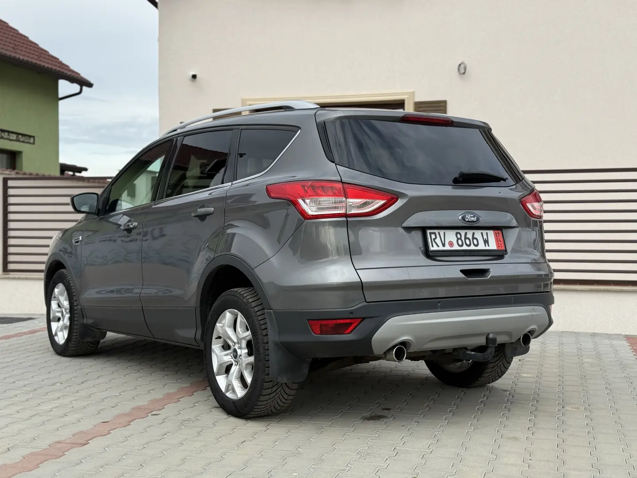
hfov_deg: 39.7
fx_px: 883
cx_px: 318
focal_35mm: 48
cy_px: 239
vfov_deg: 30.3
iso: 80
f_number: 1.78
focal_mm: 6.76
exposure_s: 1/1883
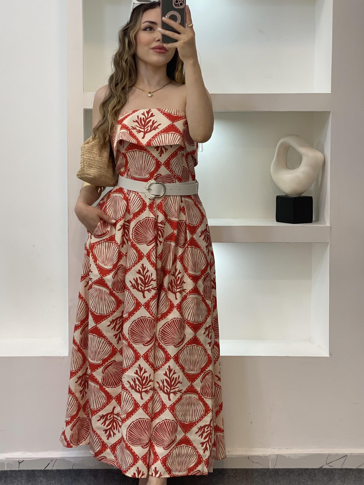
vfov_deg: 29.8
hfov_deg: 22.5
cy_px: 249
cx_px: 139
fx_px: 911
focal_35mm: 65
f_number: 2
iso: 80
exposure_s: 1/100
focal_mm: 6
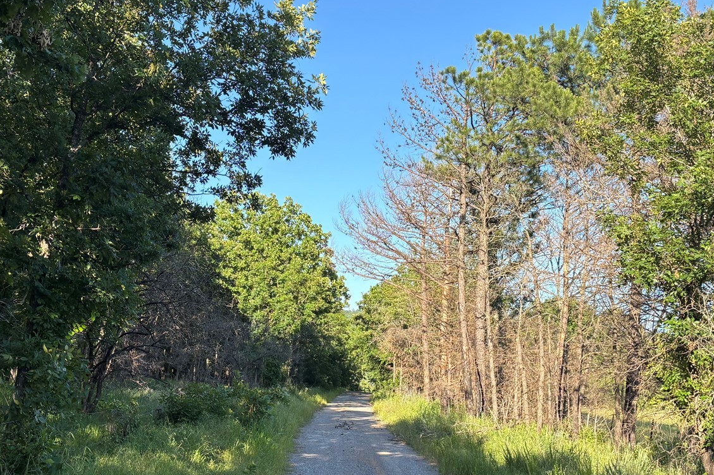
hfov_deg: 42.7
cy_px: 266
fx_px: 912
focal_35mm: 46
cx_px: 369
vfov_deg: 29.2
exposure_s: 1/927
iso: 50
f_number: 1.6
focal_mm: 5.96
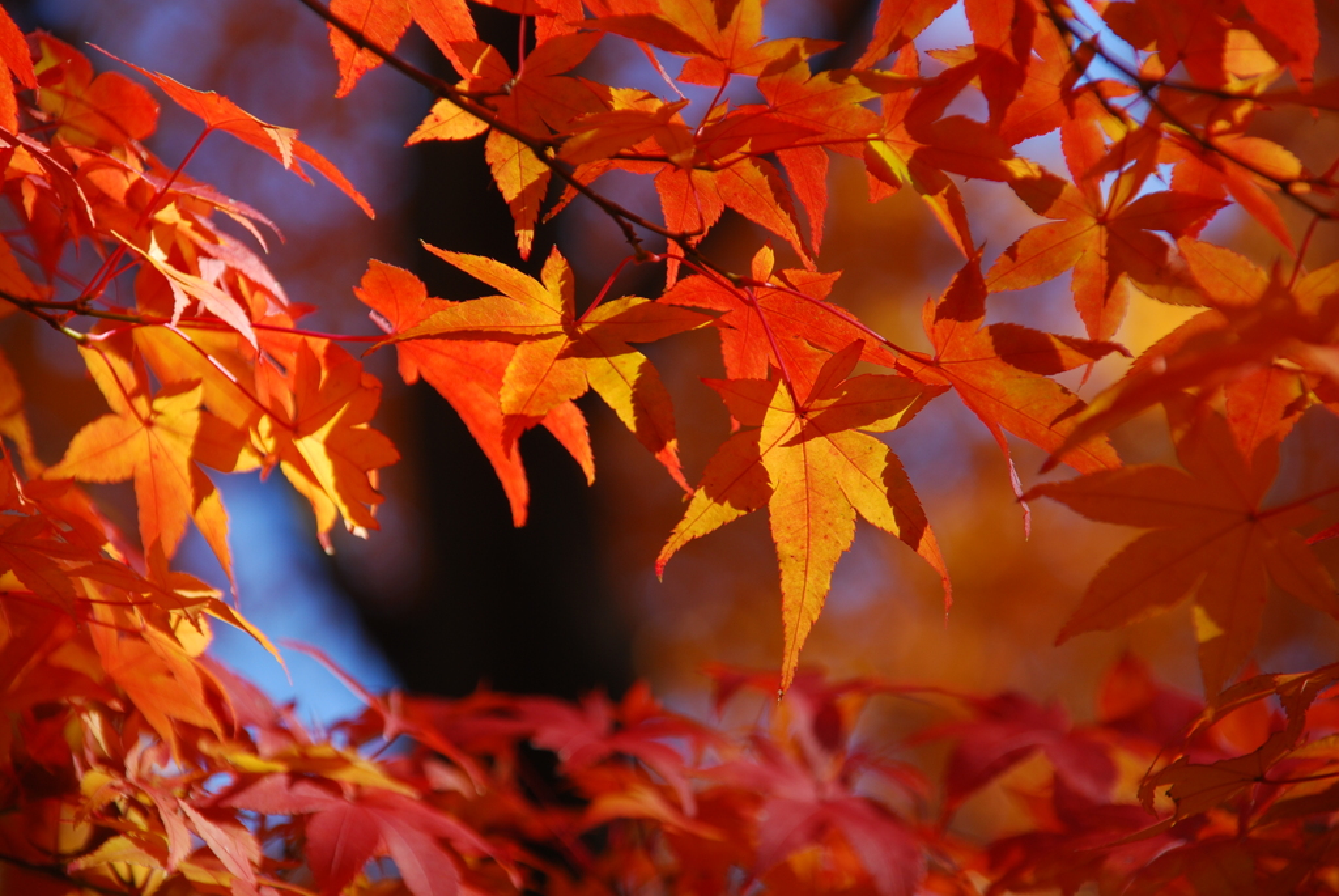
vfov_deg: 4.6
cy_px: 448
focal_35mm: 300
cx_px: 670
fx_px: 11169
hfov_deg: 6.9
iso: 100
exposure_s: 1/125
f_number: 6.3
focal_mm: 200
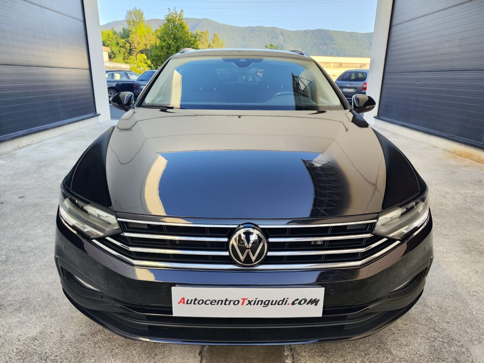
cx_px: 242
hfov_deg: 73.9
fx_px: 322
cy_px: 182
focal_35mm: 23
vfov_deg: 58.9
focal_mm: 7.01
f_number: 1.69
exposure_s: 1/114
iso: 50
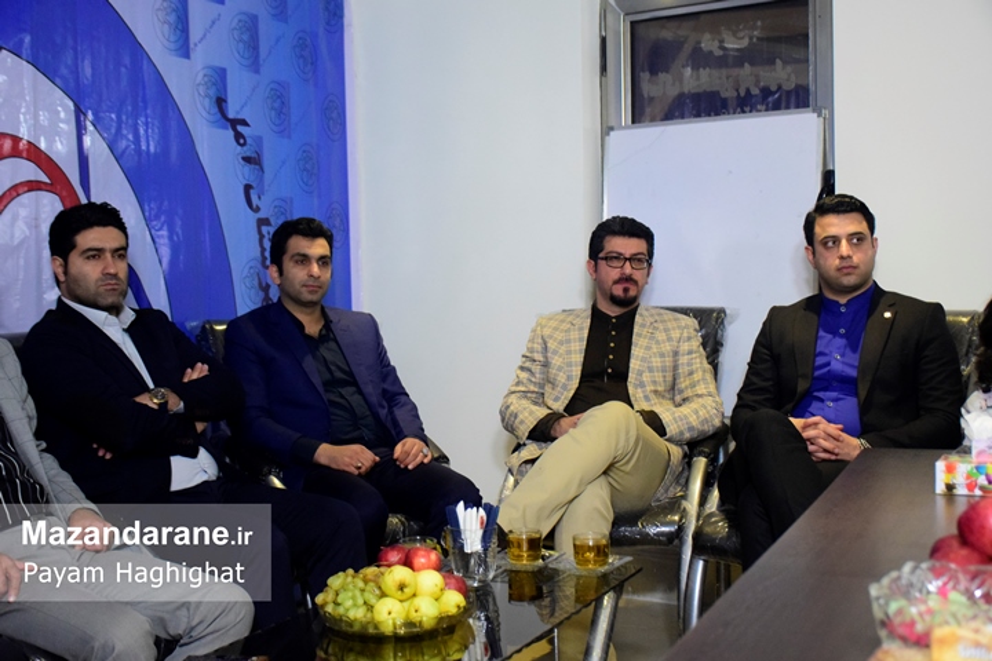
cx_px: 496
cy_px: 330
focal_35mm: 48
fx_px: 1323
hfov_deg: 41.1
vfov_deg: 28.1
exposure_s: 1/30
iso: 3200
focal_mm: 32
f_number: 4
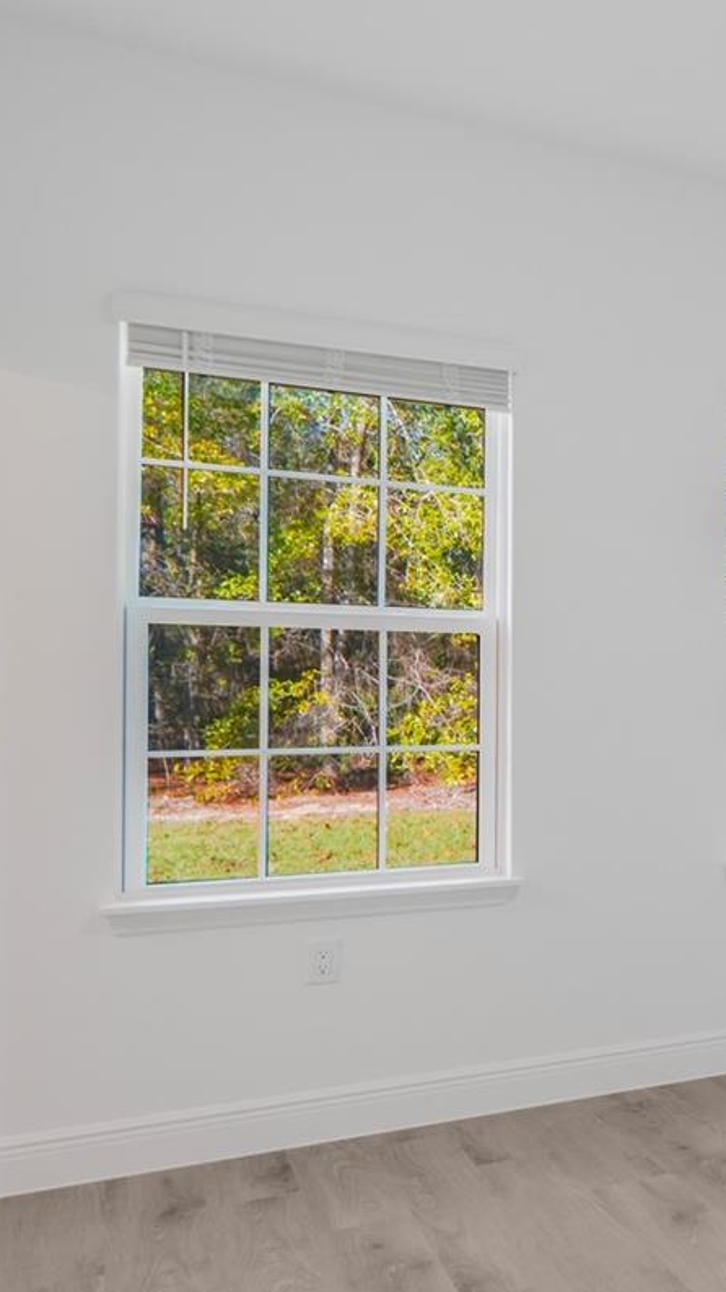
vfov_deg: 52.8
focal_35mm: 38
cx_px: 1232
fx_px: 1302
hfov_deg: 22.2
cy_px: 674
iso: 100
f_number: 2.2
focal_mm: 12
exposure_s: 1/40
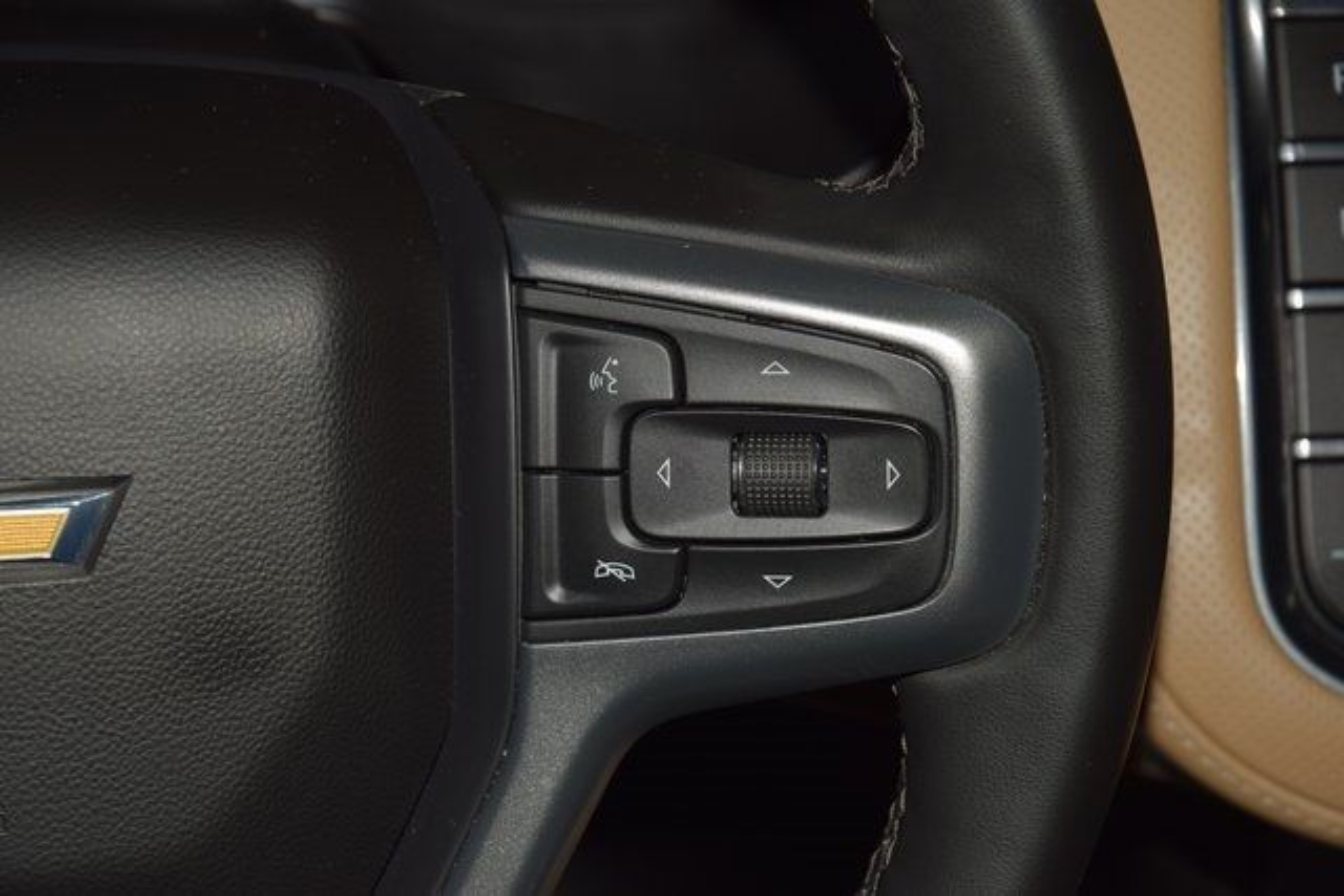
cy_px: 448
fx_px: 3921
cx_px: 672
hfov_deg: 19.5
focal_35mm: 105
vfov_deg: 13.0
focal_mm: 70
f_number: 8
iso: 100
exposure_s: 1/125
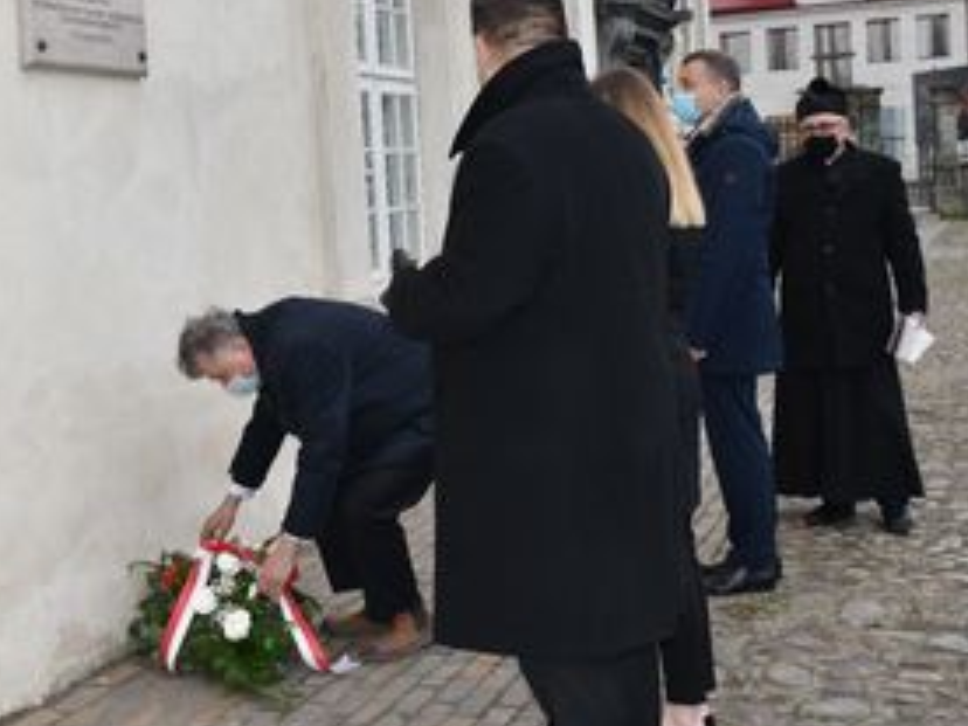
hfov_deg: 33.7
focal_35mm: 57
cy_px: 319
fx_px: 1594
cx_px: 428
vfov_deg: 25.6
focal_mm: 26
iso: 360
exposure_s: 1/125
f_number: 5.6
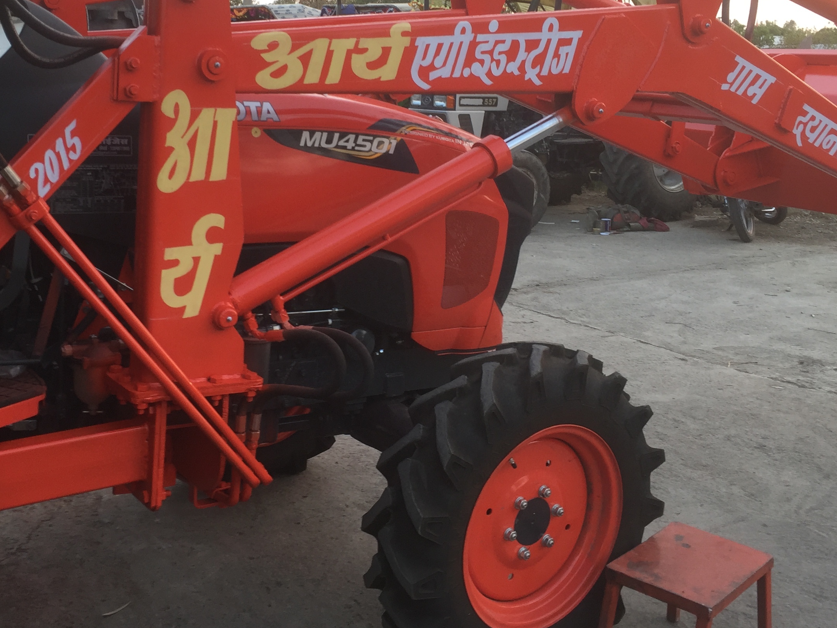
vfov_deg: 32.6
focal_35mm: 44
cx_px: 353
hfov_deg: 42.8
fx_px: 1064
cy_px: 208
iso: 32
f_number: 2.2
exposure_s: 1/50
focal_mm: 4.15
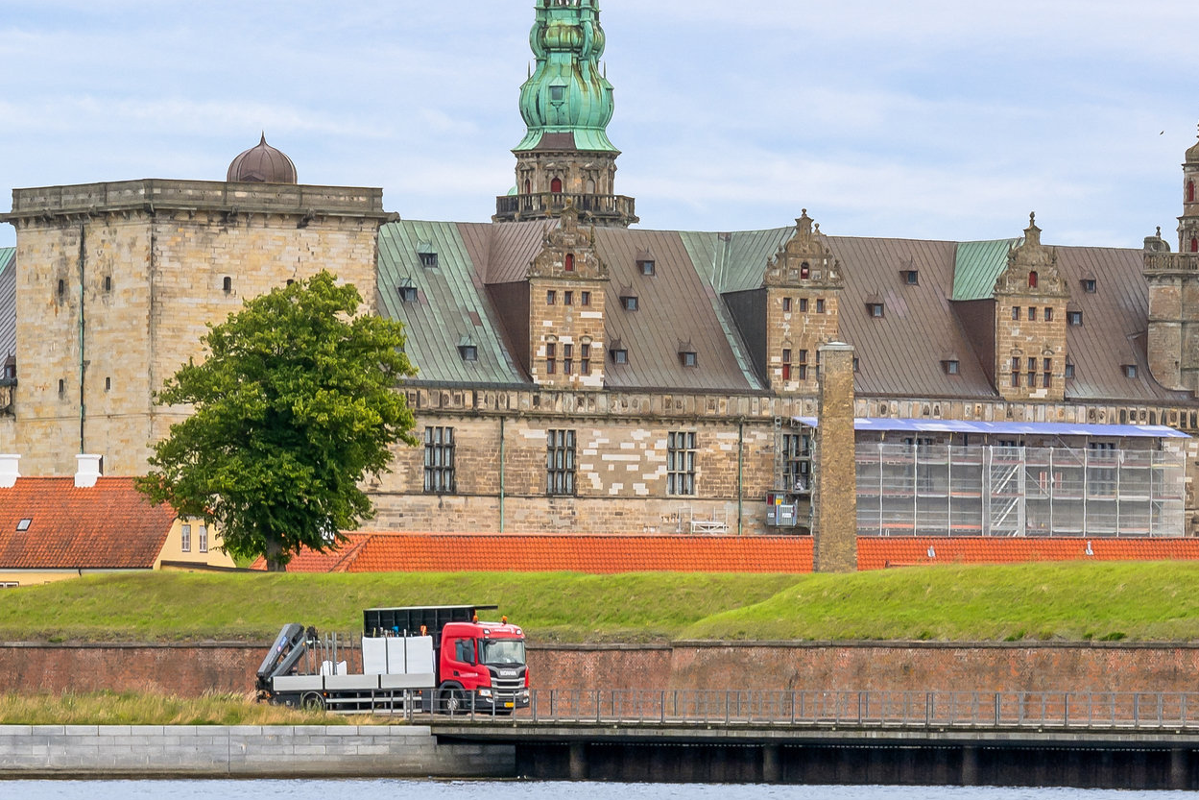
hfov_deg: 8.4
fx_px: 8160
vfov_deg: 5.6
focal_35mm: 245
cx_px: 618
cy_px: 568
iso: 160
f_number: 13
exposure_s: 1/160
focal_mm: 68
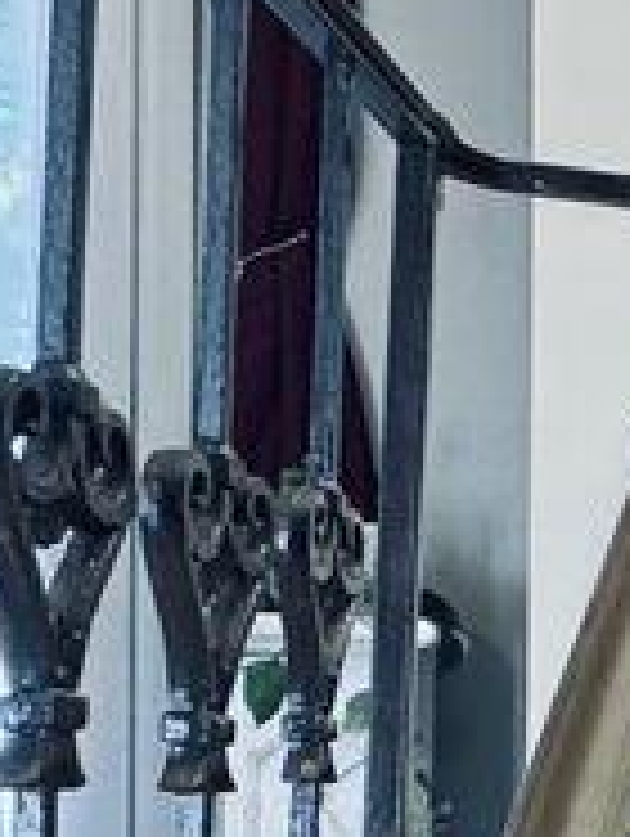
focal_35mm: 77
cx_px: 1629
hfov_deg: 13.0
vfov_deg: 24.2
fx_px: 1864
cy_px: 824
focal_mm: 2.22
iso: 250
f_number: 2.2
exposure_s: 1/120
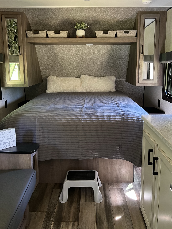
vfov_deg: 59.8
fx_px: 199
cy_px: 101
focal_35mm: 30
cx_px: 92
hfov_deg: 46.8
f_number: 1.5
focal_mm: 5.7
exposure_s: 1/60
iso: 320
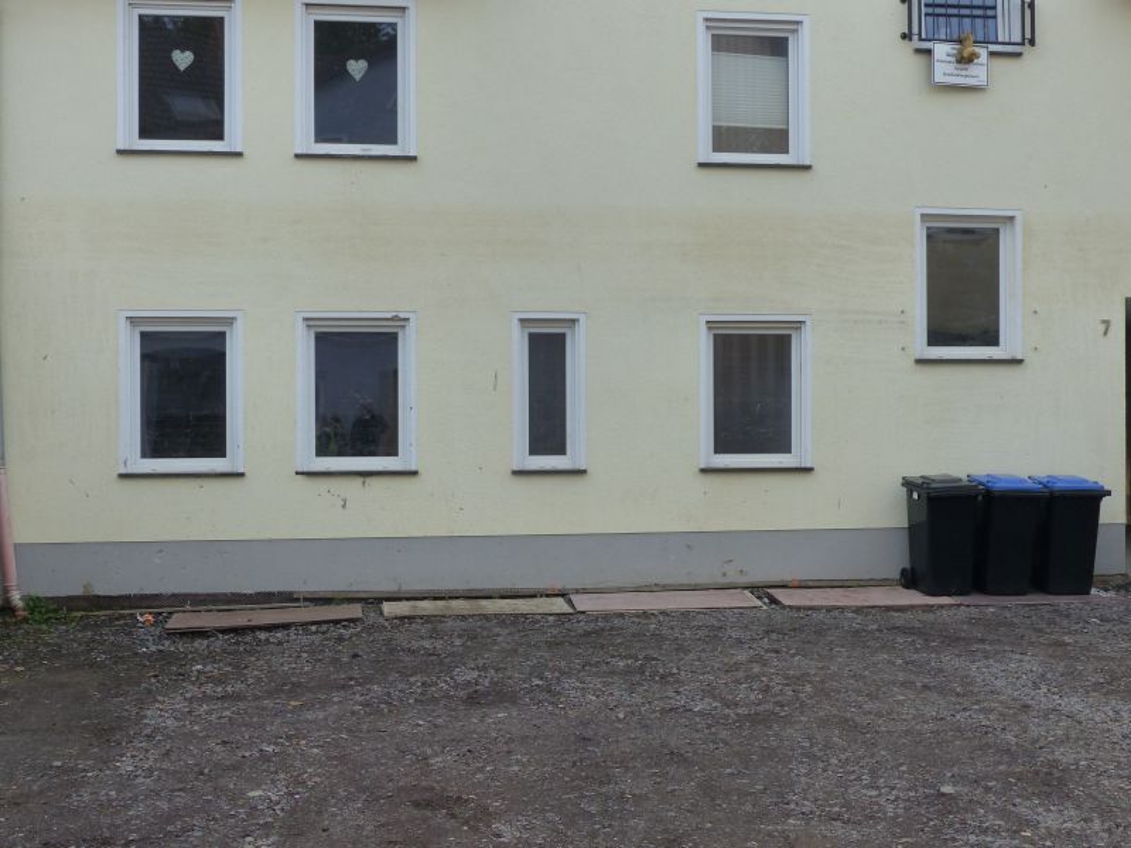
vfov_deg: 32.9
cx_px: 566
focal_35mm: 44
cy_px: 424
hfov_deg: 42.9
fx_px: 1438
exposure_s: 1/160
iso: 160
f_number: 4
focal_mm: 7.8
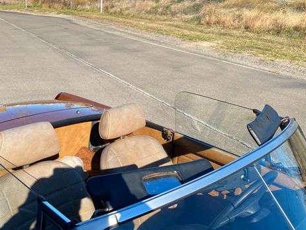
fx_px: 318
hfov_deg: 50.3
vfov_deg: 39.5
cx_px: 100
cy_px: 139
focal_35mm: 36
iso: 32
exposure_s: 1/1838
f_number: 1.8
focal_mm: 4.25
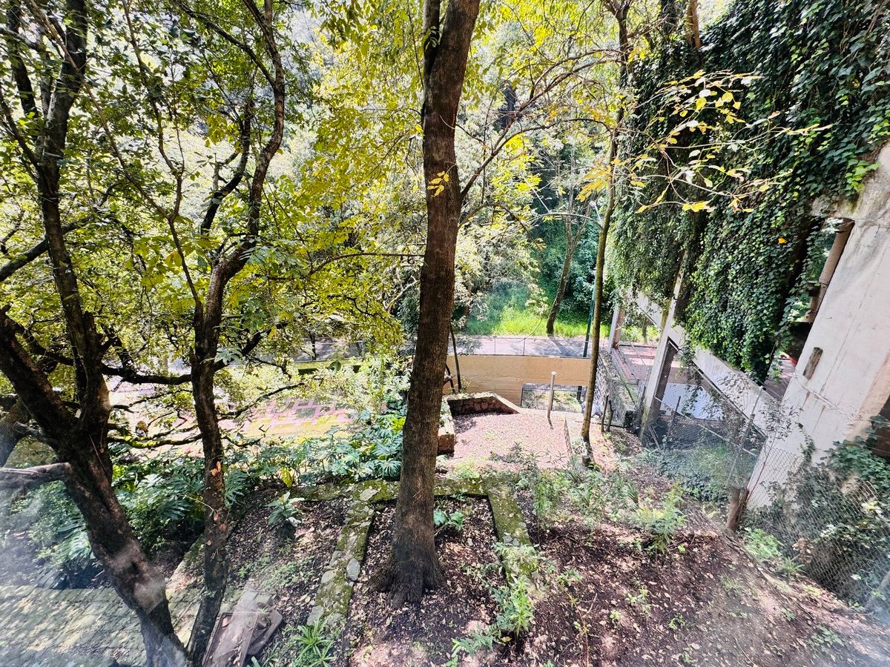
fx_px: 360
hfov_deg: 102.1
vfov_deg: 85.7
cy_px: 334
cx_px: 445
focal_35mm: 14
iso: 40
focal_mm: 2.22
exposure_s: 1/137
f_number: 2.2
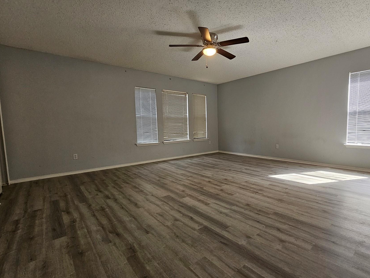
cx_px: 215
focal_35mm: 16
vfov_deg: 78.1
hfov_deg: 93.7
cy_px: 142
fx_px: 171
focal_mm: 2.2
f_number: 2.2
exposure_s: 1/60
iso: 160
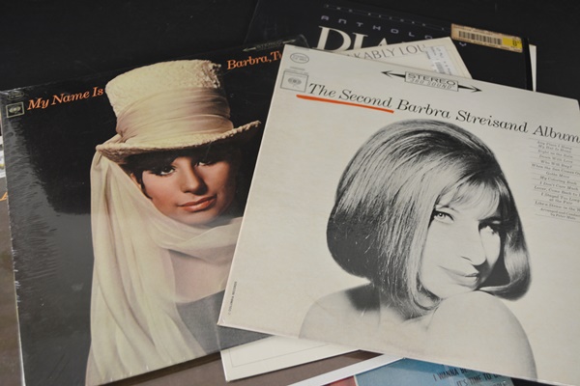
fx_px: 628
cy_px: 193
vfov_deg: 34.2
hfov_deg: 49.6
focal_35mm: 39
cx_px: 290
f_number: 4.5
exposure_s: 1/80
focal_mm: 26
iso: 400
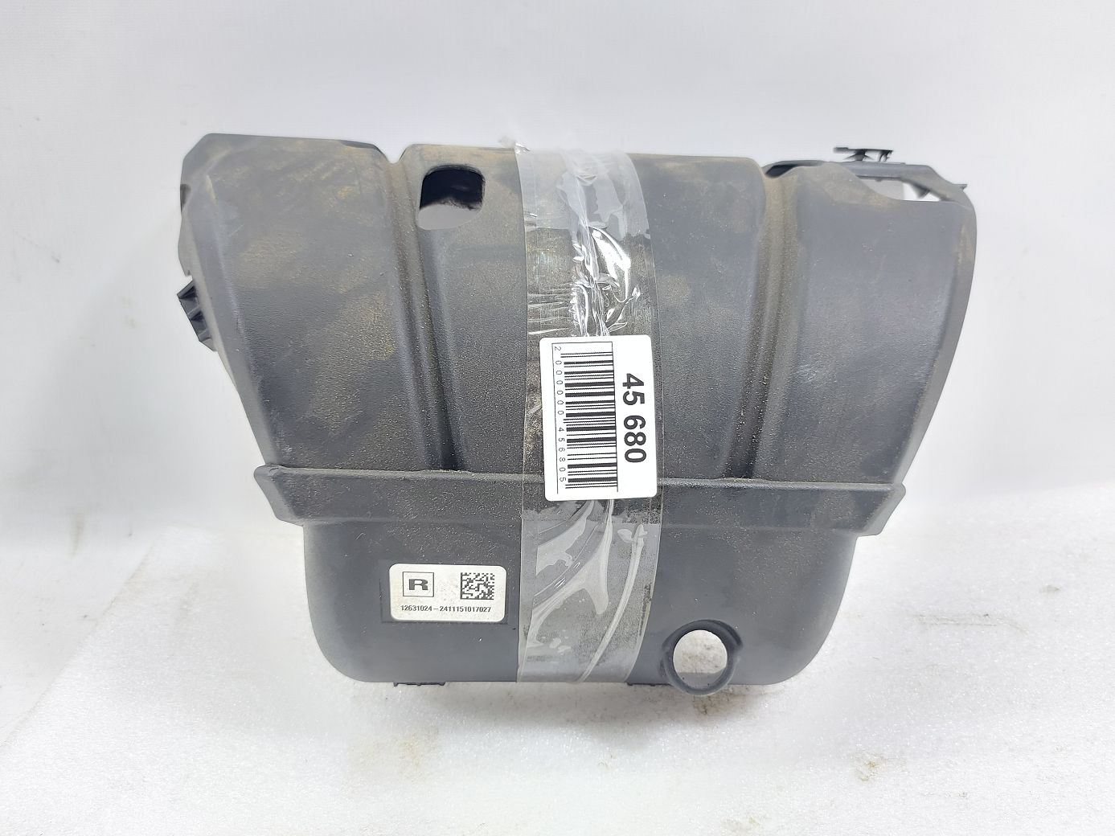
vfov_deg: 56.8
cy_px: 418
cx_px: 558
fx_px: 773
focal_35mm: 24
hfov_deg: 71.6
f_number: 1.8
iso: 200
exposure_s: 1/33
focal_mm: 5.23
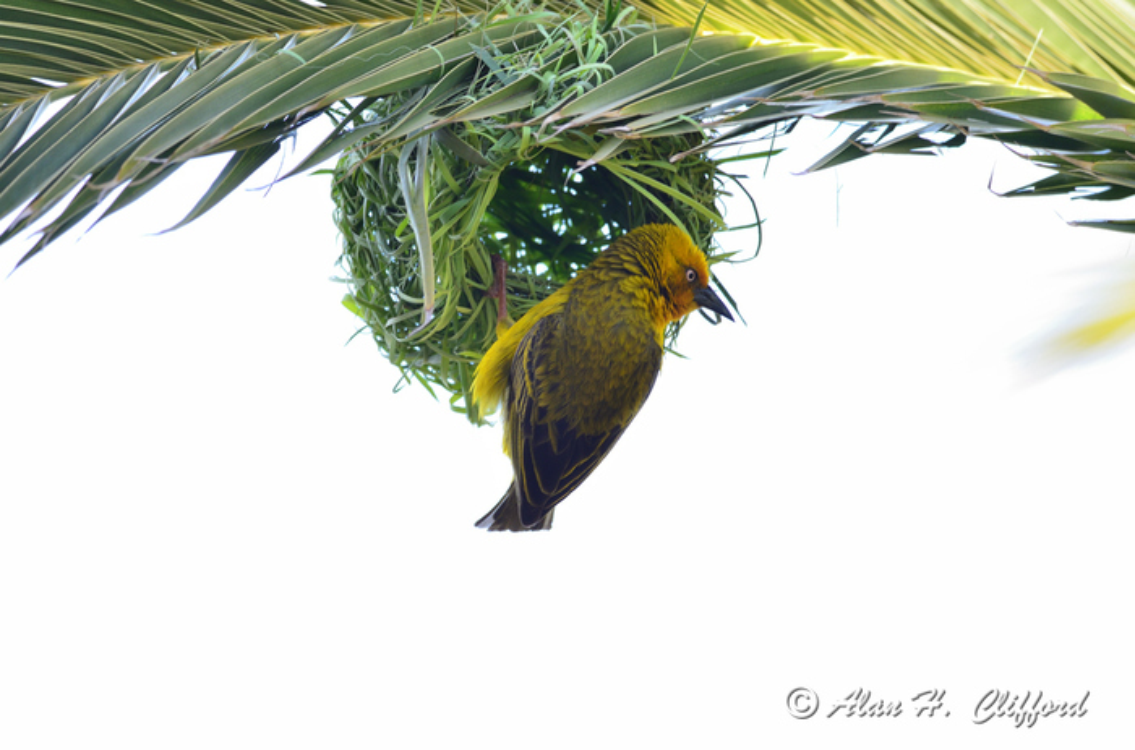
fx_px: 11322
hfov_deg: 5.7
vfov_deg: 3.8
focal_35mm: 360
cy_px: 375
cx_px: 568
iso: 400
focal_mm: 240
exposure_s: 1/125
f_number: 5.3
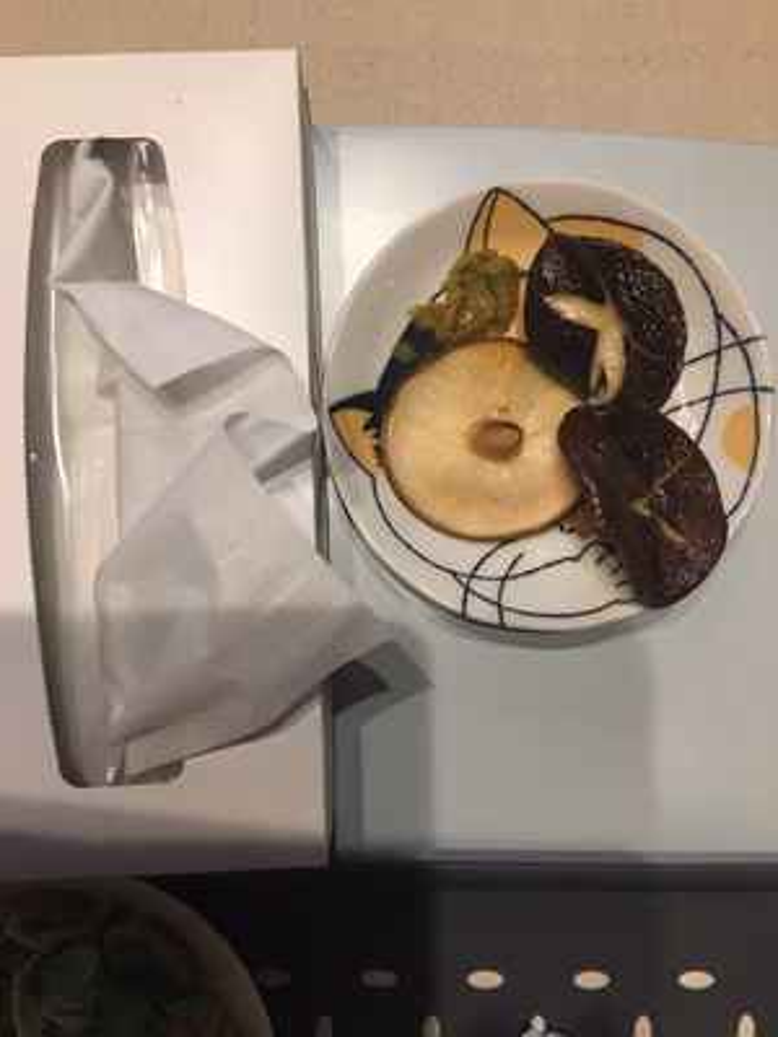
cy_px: 518
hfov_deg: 48.2
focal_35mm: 29
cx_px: 389
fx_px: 869
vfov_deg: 61.7
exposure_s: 1/15
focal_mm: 4.15
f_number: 2.2
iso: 64
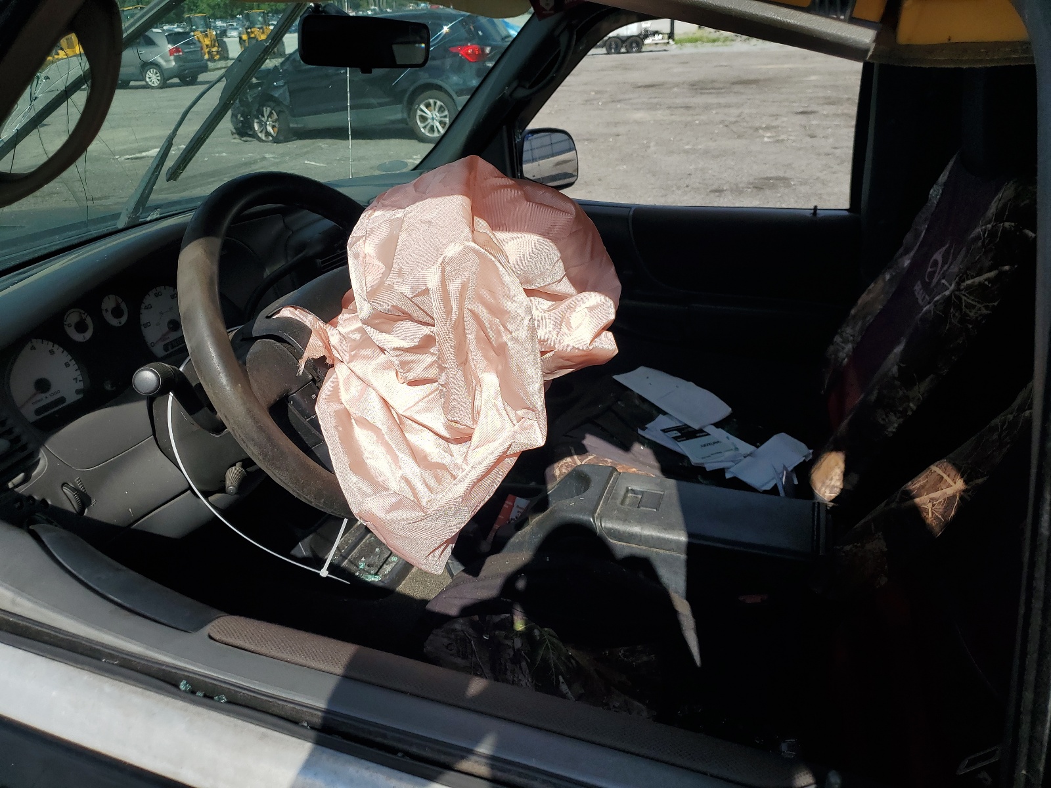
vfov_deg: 53.1
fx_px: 789
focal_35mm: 26
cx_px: 526
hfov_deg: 67.3
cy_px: 394
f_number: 1.5
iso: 50
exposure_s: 1/5000
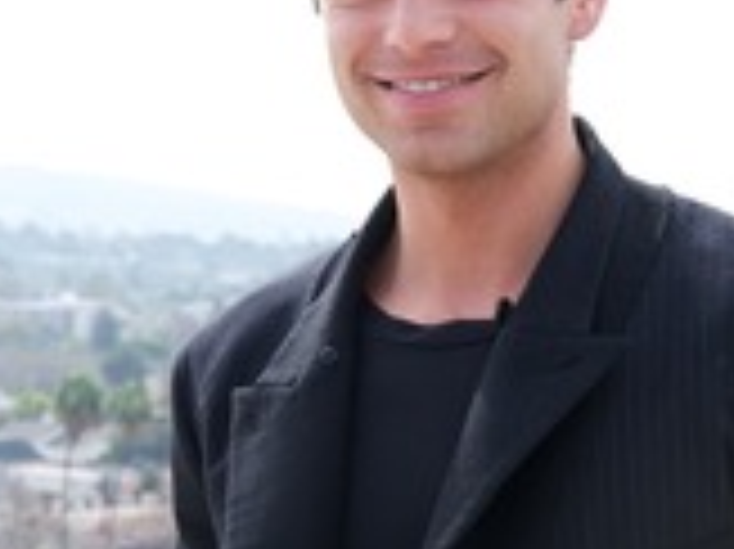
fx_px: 4259
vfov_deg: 7.4
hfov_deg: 9.8
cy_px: 459
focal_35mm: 201
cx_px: 432
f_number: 14
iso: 250
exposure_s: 1/60
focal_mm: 85
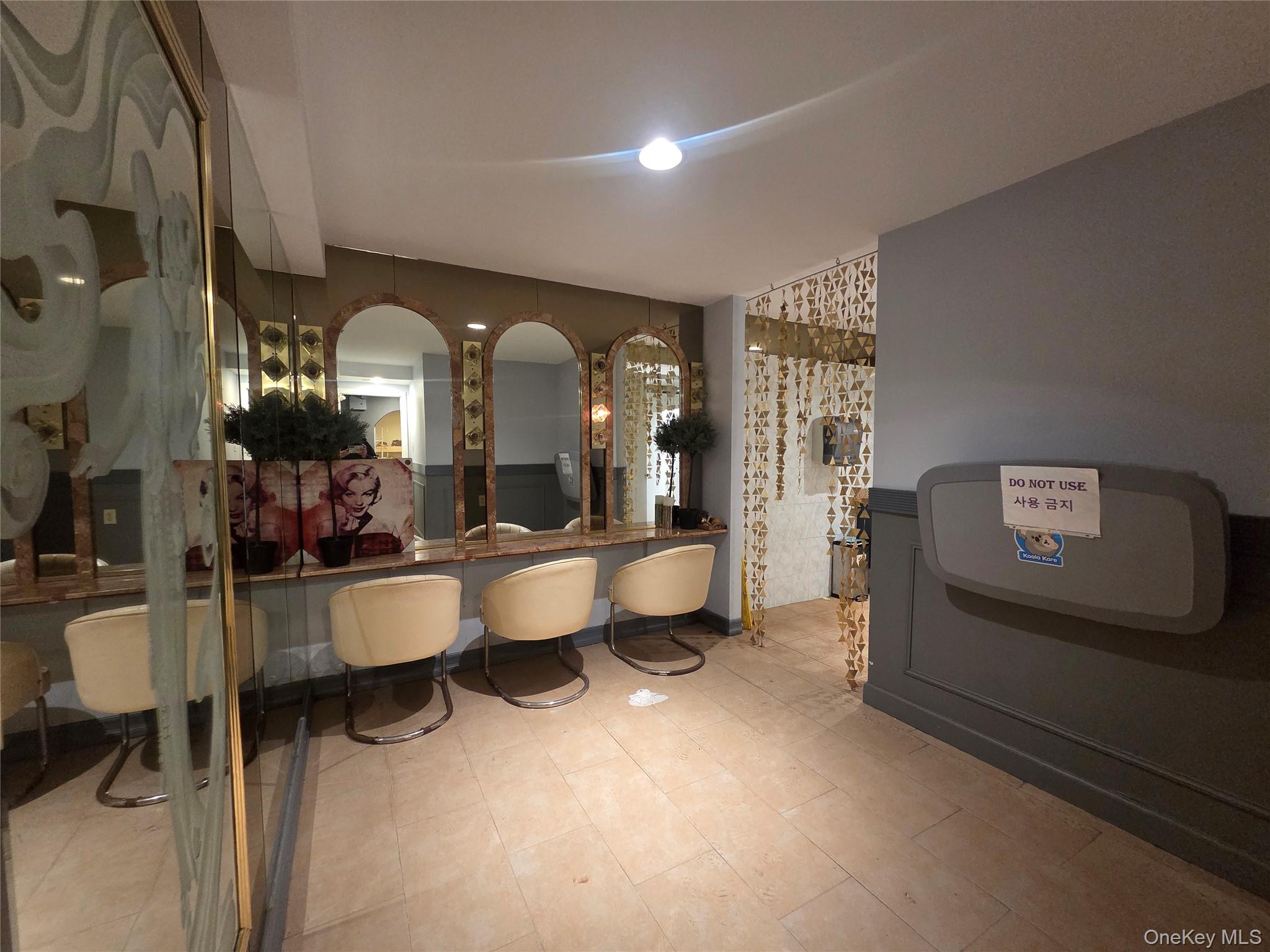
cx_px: 635
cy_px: 476
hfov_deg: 106.2
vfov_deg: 89.9
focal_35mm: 13
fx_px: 477
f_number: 2.2
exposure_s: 1/60
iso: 800
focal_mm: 2.2
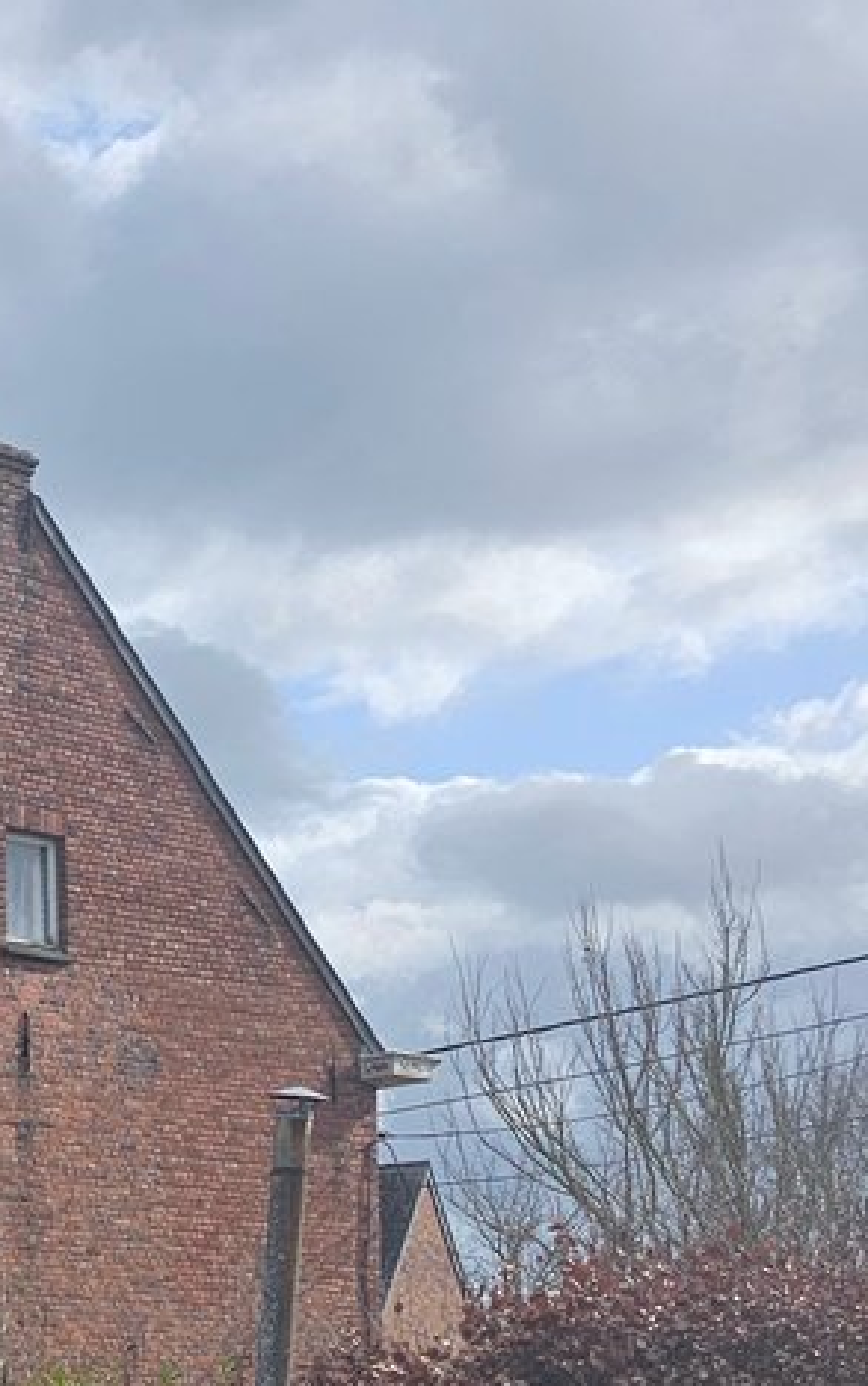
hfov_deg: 13.7
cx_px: -1072
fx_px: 2835
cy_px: 1439
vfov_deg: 25.8
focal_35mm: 75
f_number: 1.7
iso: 10
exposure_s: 1/973
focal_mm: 6.3
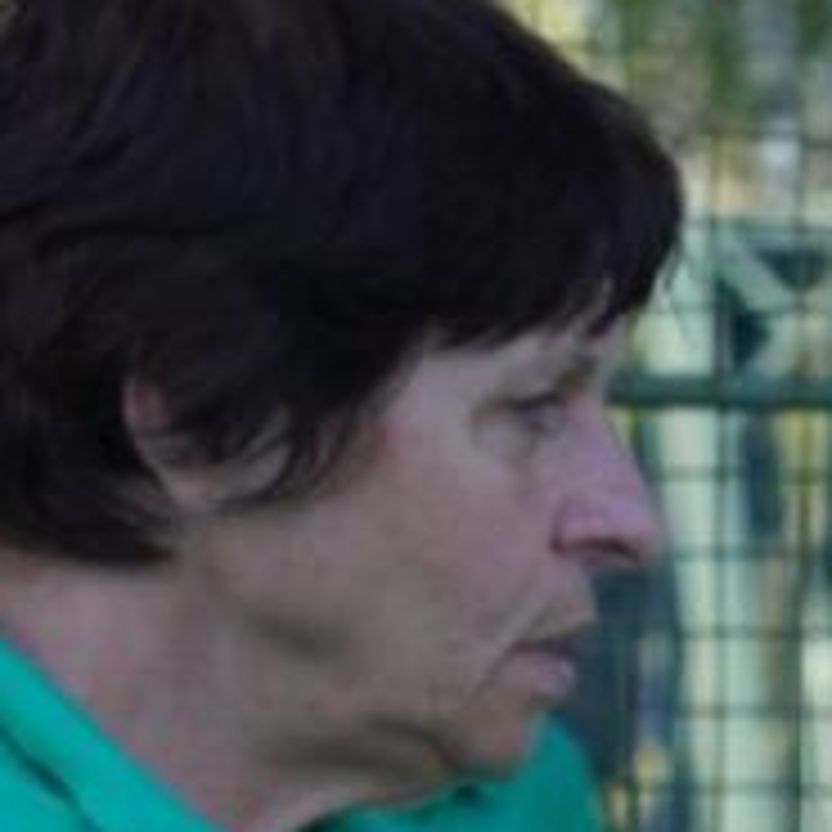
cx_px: 2249
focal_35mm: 435
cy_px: 1520
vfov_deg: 4.0
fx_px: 11829
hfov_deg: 3.9
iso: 100
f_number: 2.8
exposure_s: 1/250
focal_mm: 50
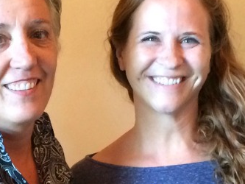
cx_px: 80
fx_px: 510
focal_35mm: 72
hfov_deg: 26.9
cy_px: 166
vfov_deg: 20.1
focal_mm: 4.12
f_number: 2.2
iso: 320
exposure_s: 1/17
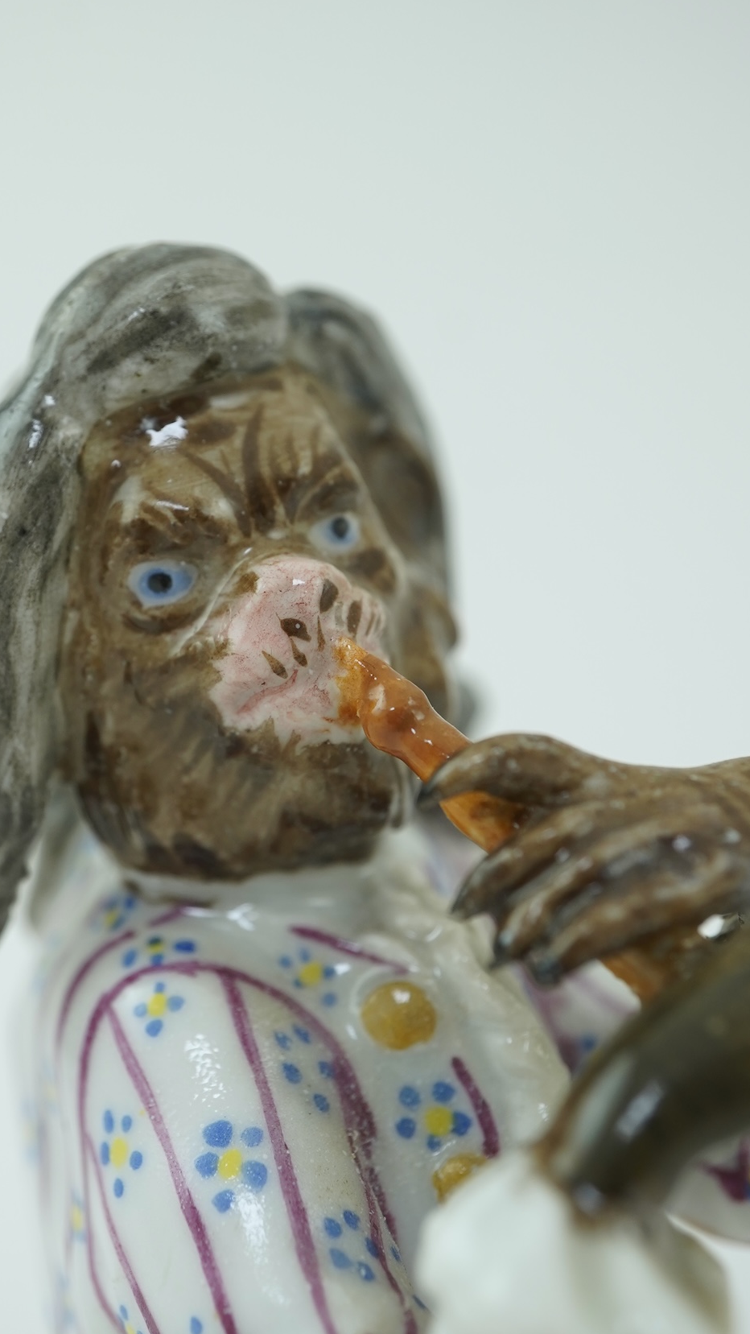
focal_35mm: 56
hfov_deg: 21.4
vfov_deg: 37.2
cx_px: 266
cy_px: 602
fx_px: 1980
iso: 400
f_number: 9
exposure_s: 1/50
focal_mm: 30
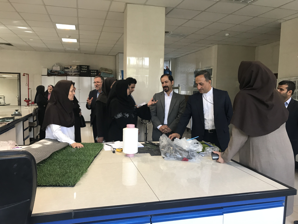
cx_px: 149
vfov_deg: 49.7
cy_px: 112
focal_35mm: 28
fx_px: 241
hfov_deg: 63.4
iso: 32
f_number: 1.8
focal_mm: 3.99
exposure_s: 1/33
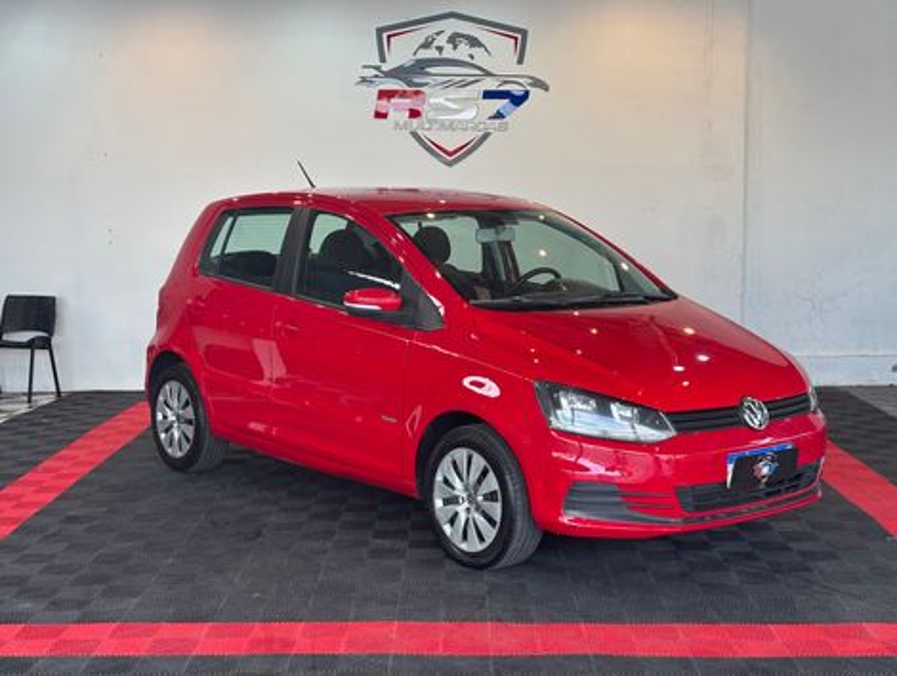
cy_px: 338
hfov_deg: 36.8
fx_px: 1350
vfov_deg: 28.1
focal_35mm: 52
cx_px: 448
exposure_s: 1/141
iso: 25
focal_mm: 5.96
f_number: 1.6
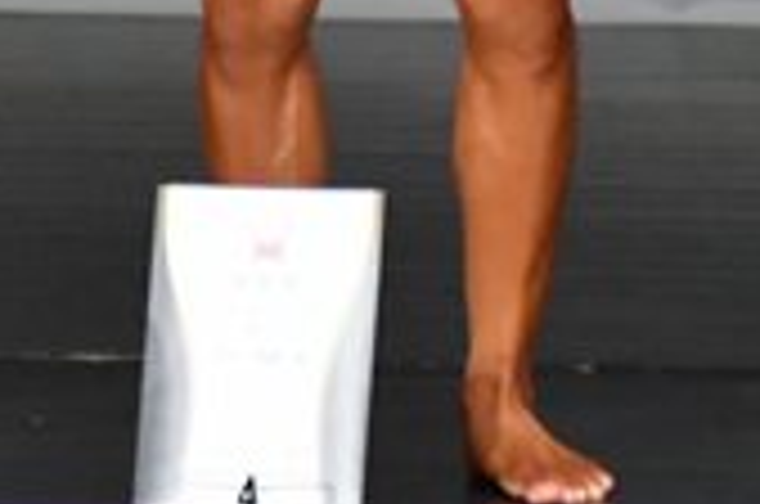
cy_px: -554
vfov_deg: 0.8
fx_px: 36306
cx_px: 497
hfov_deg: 1.2
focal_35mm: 1723
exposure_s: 1/400
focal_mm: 250
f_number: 5.6
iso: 5000
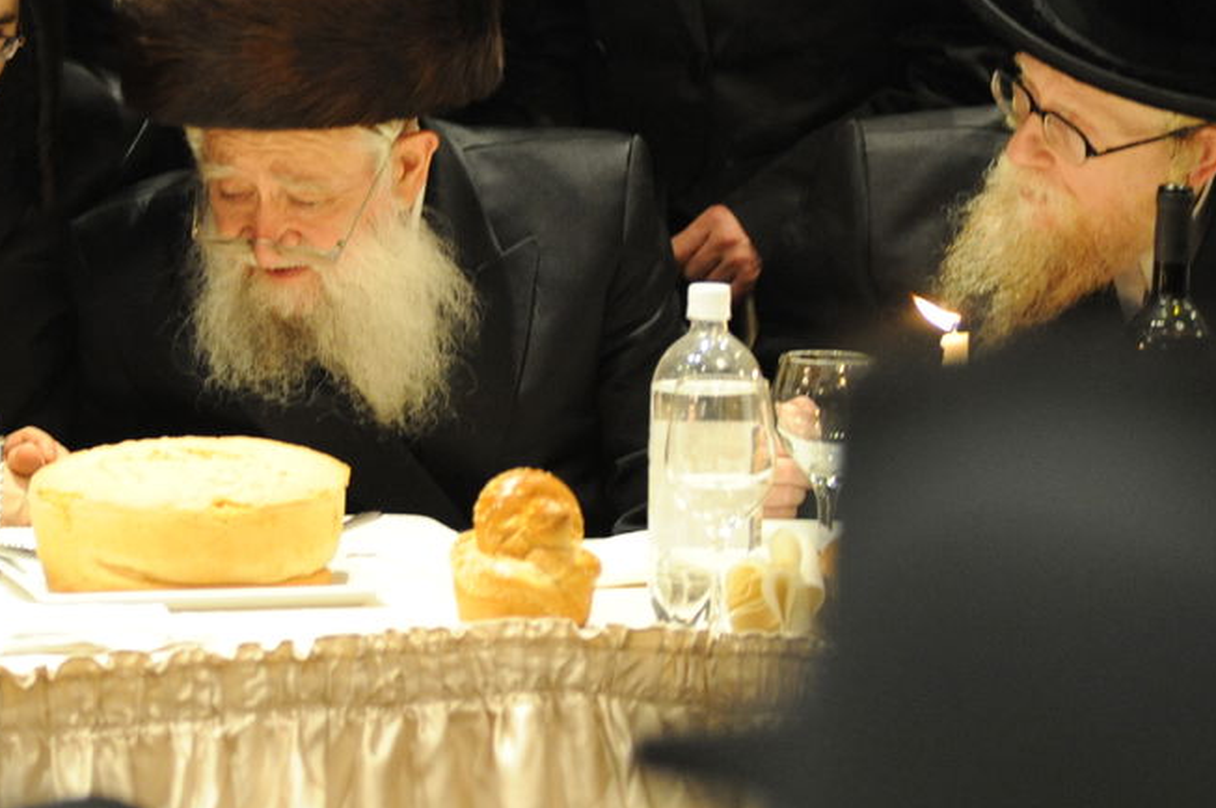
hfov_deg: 9.1
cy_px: 129
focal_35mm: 225
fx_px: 7592
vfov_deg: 6.1
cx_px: 56
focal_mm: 105
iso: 3200
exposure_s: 1/100
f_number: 3.2
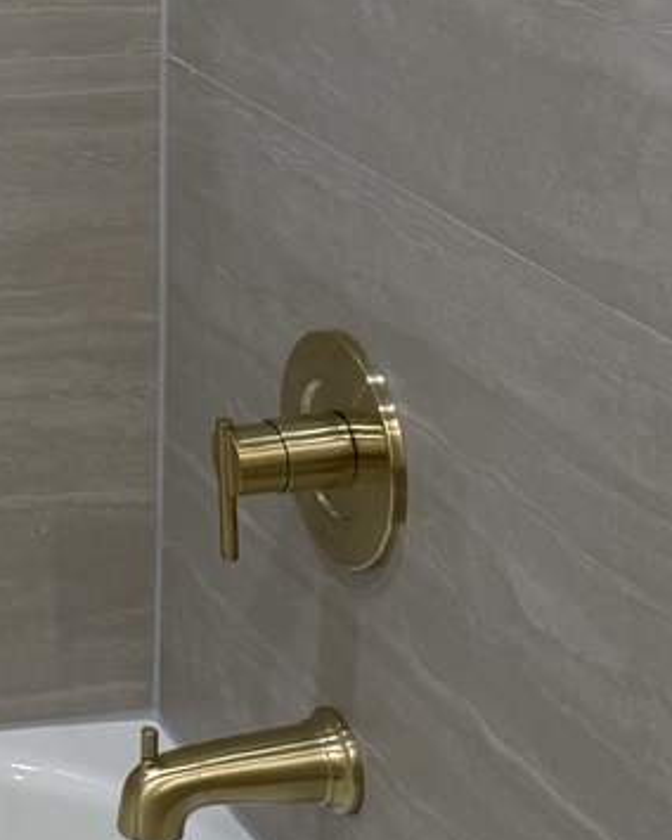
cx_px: -566
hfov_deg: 14.2
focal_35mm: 95
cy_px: -208
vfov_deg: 18.9
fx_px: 2362
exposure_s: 1/120
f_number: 1.78
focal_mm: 6.76
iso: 100
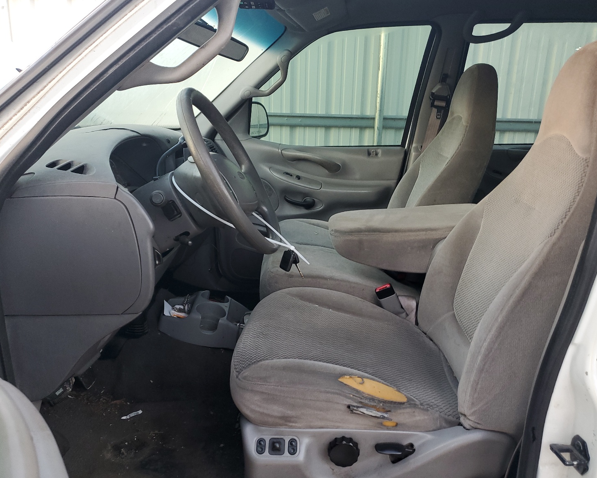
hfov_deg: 62.2
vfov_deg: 51.5
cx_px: 302
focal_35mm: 28
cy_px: 241
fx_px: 495
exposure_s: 1/50
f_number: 1.5
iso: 89
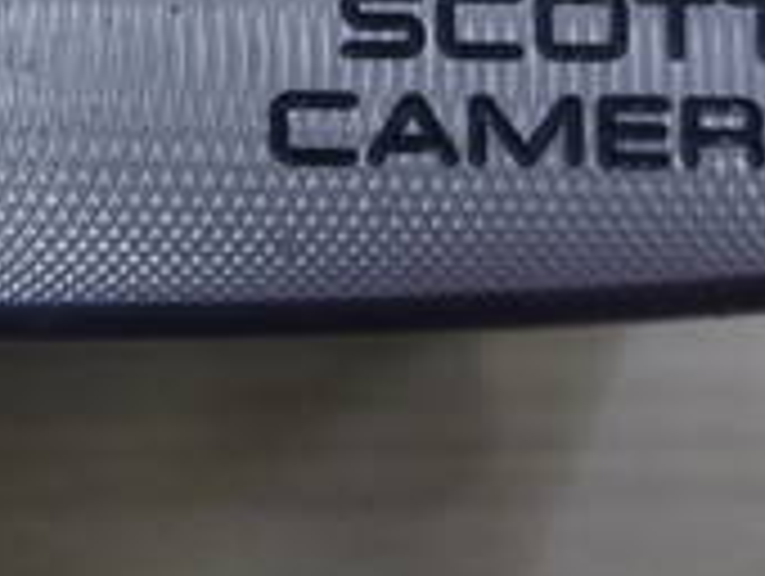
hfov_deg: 20.3
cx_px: 50
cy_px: -126
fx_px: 2080
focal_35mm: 94
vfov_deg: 15.2
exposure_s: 1/30
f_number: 2.8
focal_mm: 4.5
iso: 100
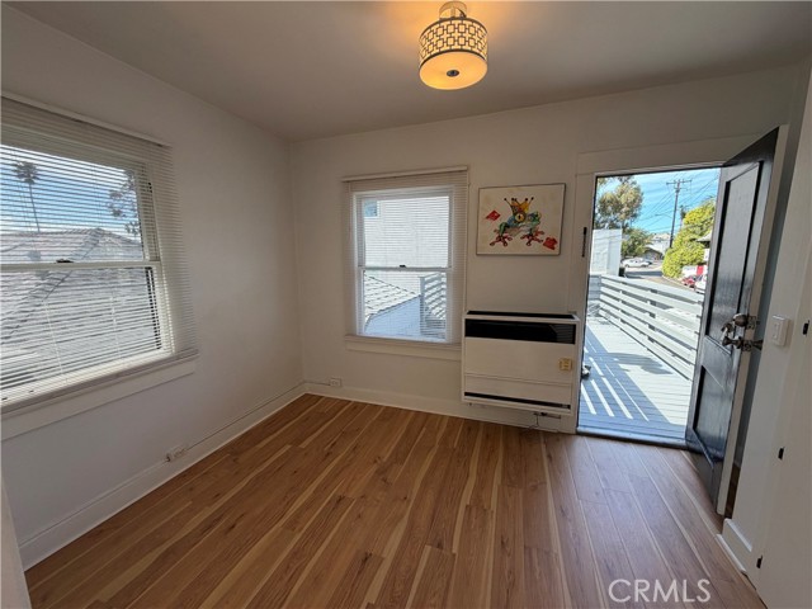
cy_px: 304
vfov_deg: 85.7
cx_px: 406
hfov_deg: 102.1
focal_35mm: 14
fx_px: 328
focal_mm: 2.22
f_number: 2.2
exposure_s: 1/214
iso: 50
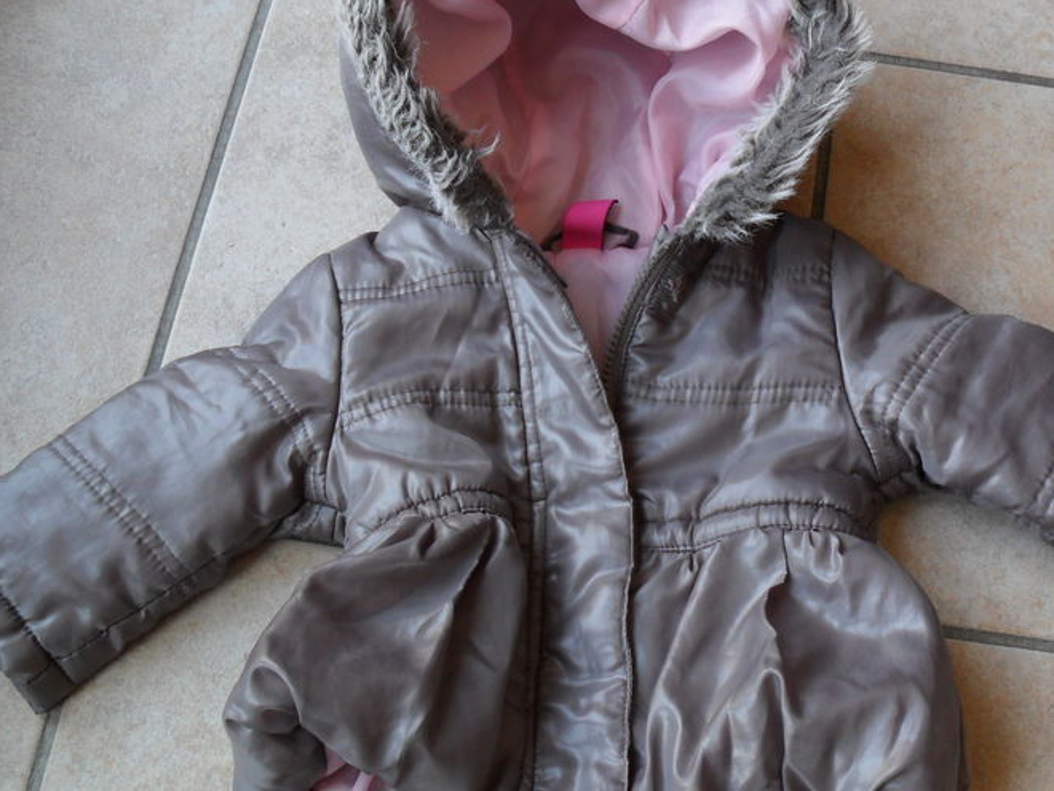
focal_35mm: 53
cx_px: 615
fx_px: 1614
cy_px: 368
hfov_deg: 36.1
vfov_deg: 27.5
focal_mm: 6.3
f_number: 3
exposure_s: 1/60
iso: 80
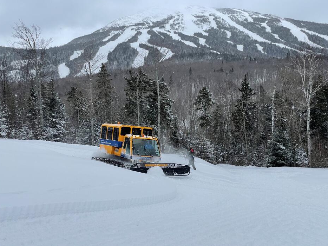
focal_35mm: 57
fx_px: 540
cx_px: 175
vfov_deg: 25.7
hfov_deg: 33.8
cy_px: 126
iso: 25
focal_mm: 6
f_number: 2
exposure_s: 1/813
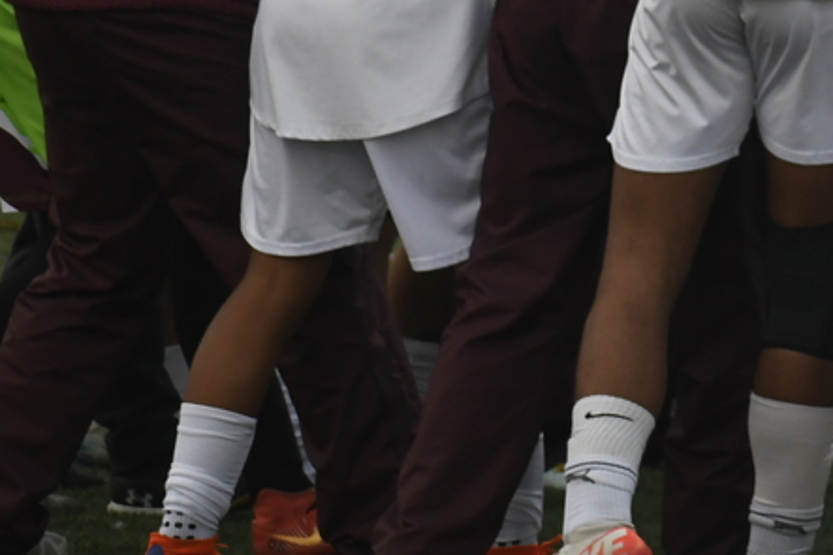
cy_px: -30
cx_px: 1198
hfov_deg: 4.1
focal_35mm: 498
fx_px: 11518
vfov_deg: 2.8
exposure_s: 1/640
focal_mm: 98
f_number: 4.8
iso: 640
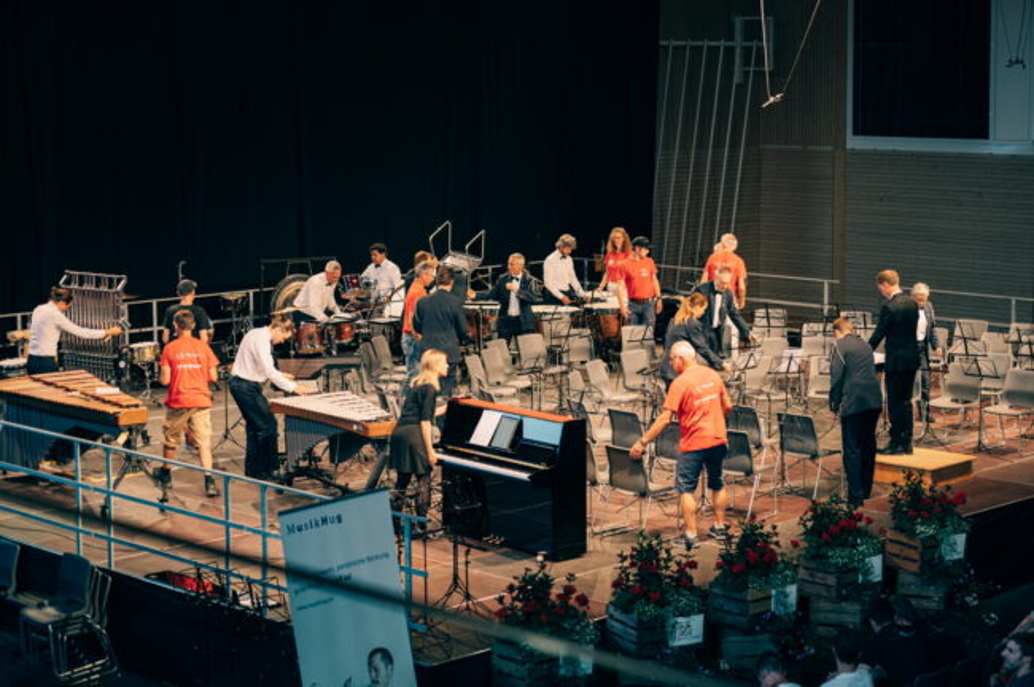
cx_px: 517
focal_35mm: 70
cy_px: 344
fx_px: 2008
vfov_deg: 19.4
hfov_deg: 28.9
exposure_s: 1/100
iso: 720
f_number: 2.8
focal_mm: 70
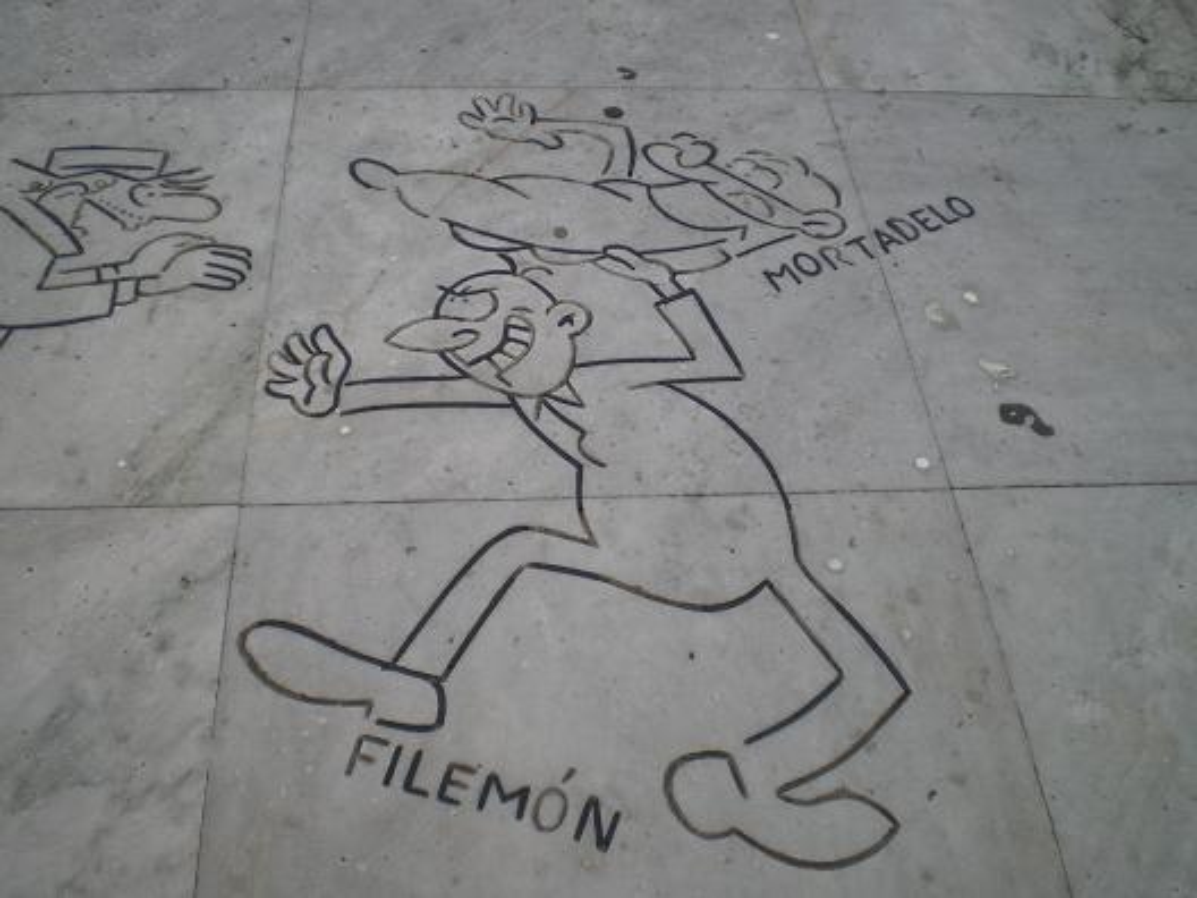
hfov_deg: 49.0
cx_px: 598
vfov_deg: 37.7
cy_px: 449
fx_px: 1314
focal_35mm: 38
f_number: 3.1
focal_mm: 6.3
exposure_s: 1/160
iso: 64
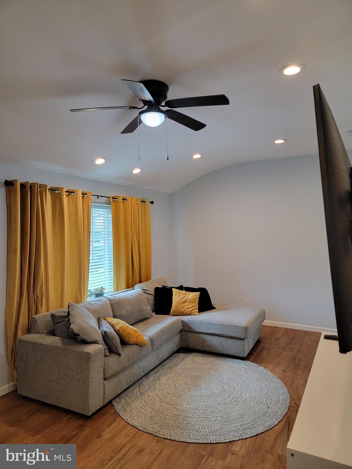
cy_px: 234
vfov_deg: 71.6
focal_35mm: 24
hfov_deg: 56.8
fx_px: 325
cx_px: 176
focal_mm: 6.7
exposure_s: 1/120
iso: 200
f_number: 1.8
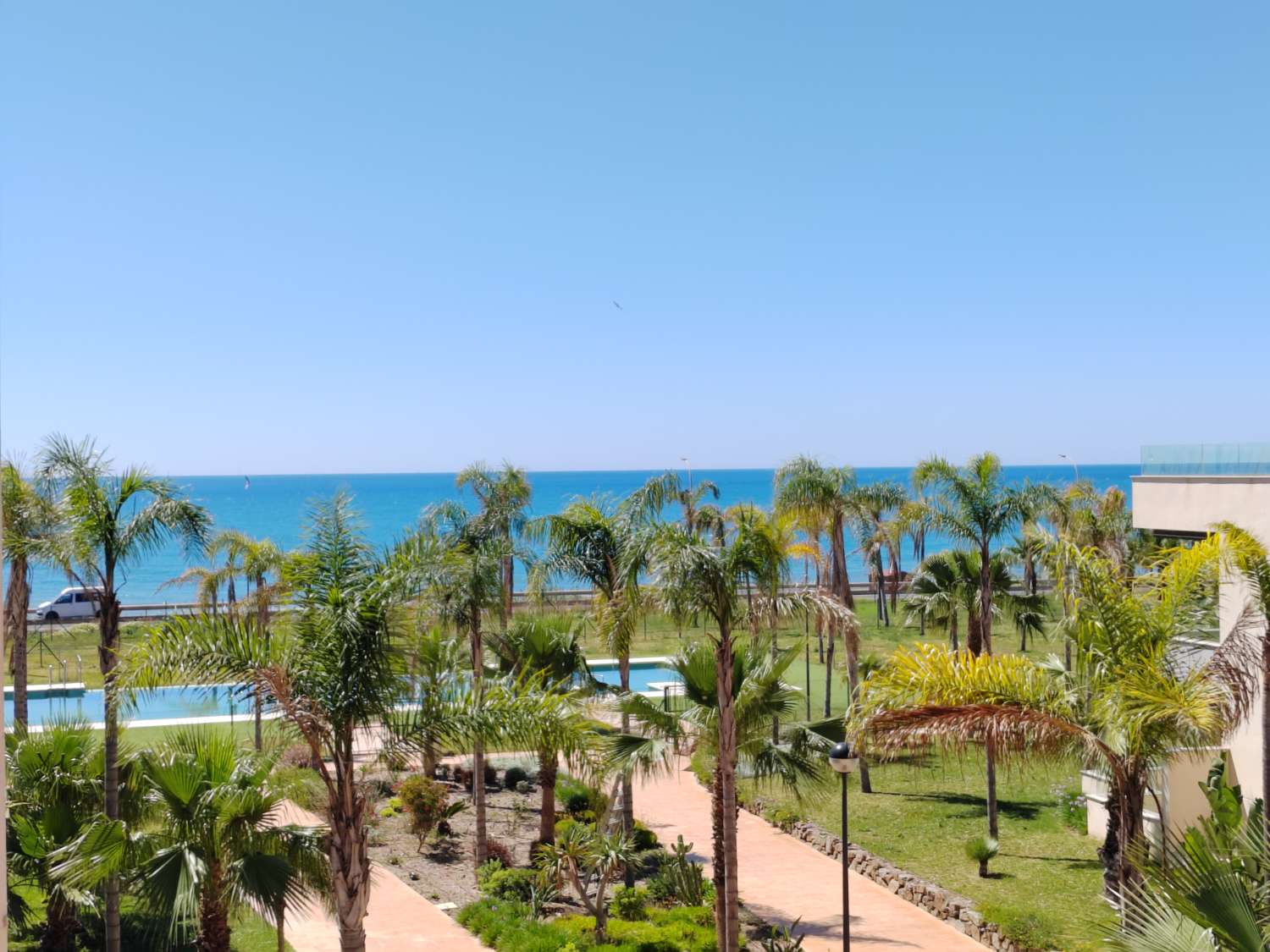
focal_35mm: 54
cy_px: 476
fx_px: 1981
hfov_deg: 35.5
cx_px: 635
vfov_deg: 27.0
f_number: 1.9
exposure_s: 1/1200
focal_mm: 5.52
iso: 100
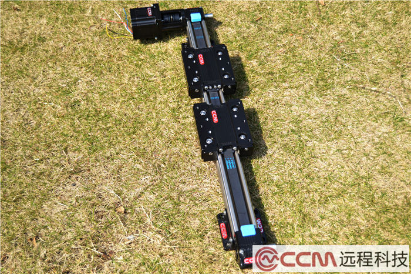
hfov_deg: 42.3
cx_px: 206
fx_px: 531
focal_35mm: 46
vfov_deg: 28.9
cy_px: 137
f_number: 4.2
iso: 400
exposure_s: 1/1600
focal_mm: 31
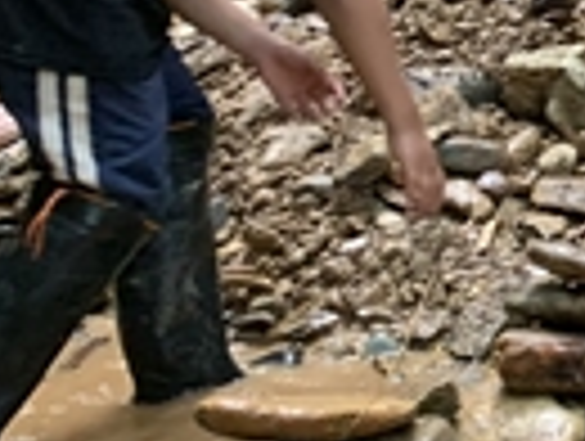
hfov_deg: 12.5
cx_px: 1267
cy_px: -176
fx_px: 2252
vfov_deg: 10.9
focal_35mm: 133
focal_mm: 4.25
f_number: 1.8
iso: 250
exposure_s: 1/60
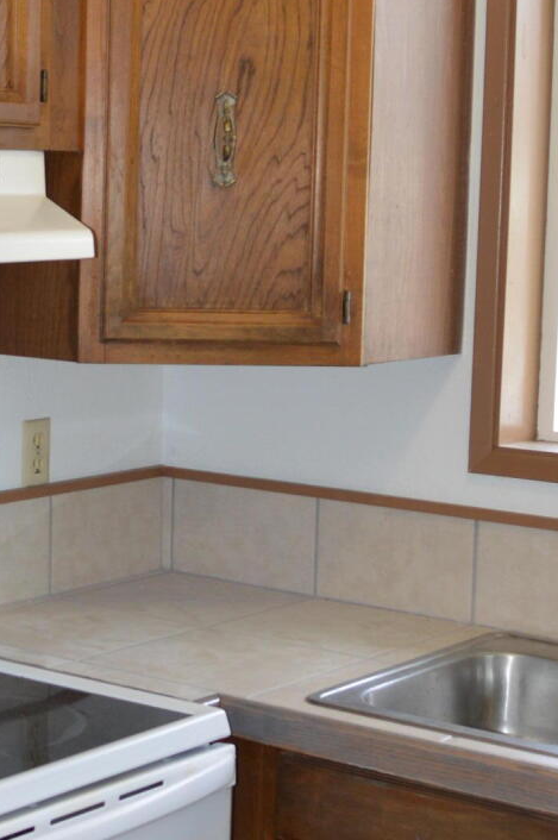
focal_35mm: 85
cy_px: 383
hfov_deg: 16.0
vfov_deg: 23.9
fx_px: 1981
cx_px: 140
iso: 400
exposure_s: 1/100
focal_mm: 20
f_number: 4
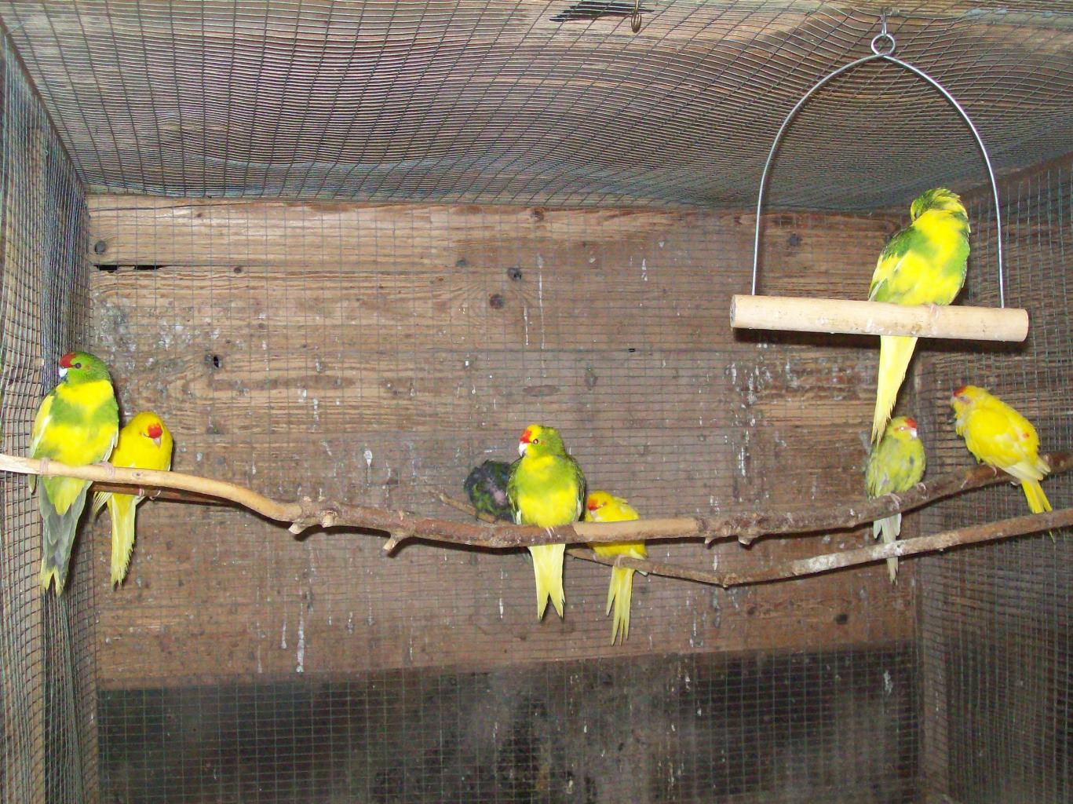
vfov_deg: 32.2
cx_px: 536
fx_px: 1394
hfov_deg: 42.1
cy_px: 402
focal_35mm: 45
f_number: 3
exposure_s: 1/147
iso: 400
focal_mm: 7.6
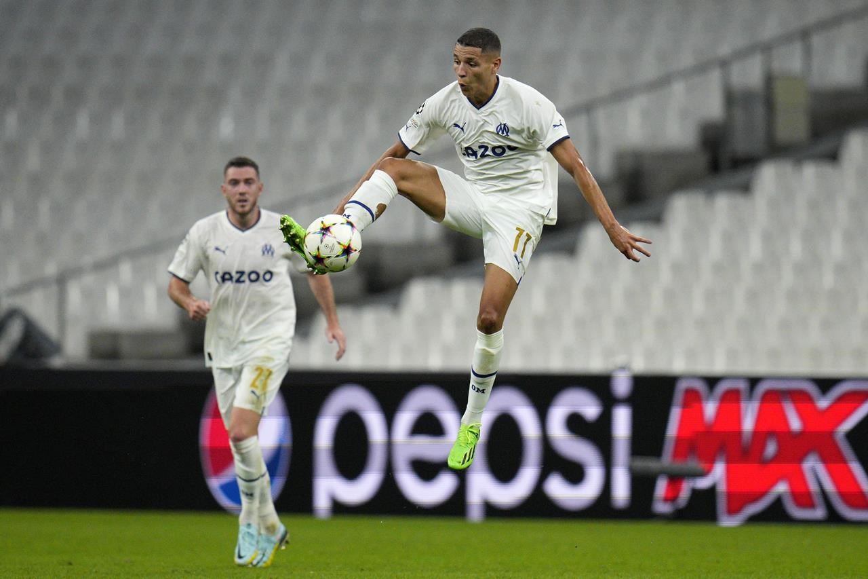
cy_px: 290
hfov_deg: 5.2
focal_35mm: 400
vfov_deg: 3.4
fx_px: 9643
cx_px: 434
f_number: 2.8
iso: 3200
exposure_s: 1/3200
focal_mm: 400
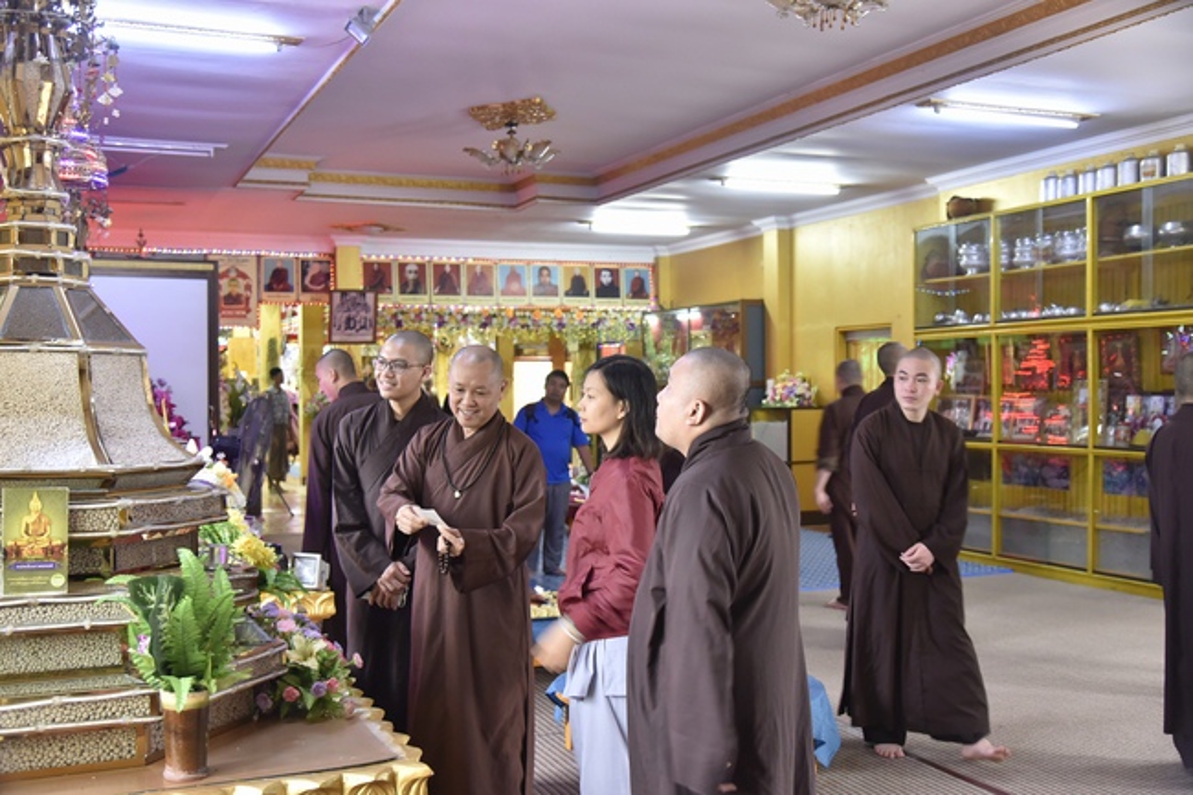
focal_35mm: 35
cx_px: 596
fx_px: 1159
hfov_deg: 54.4
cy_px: 398
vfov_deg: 37.8
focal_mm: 35
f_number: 4
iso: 1250
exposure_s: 1/25
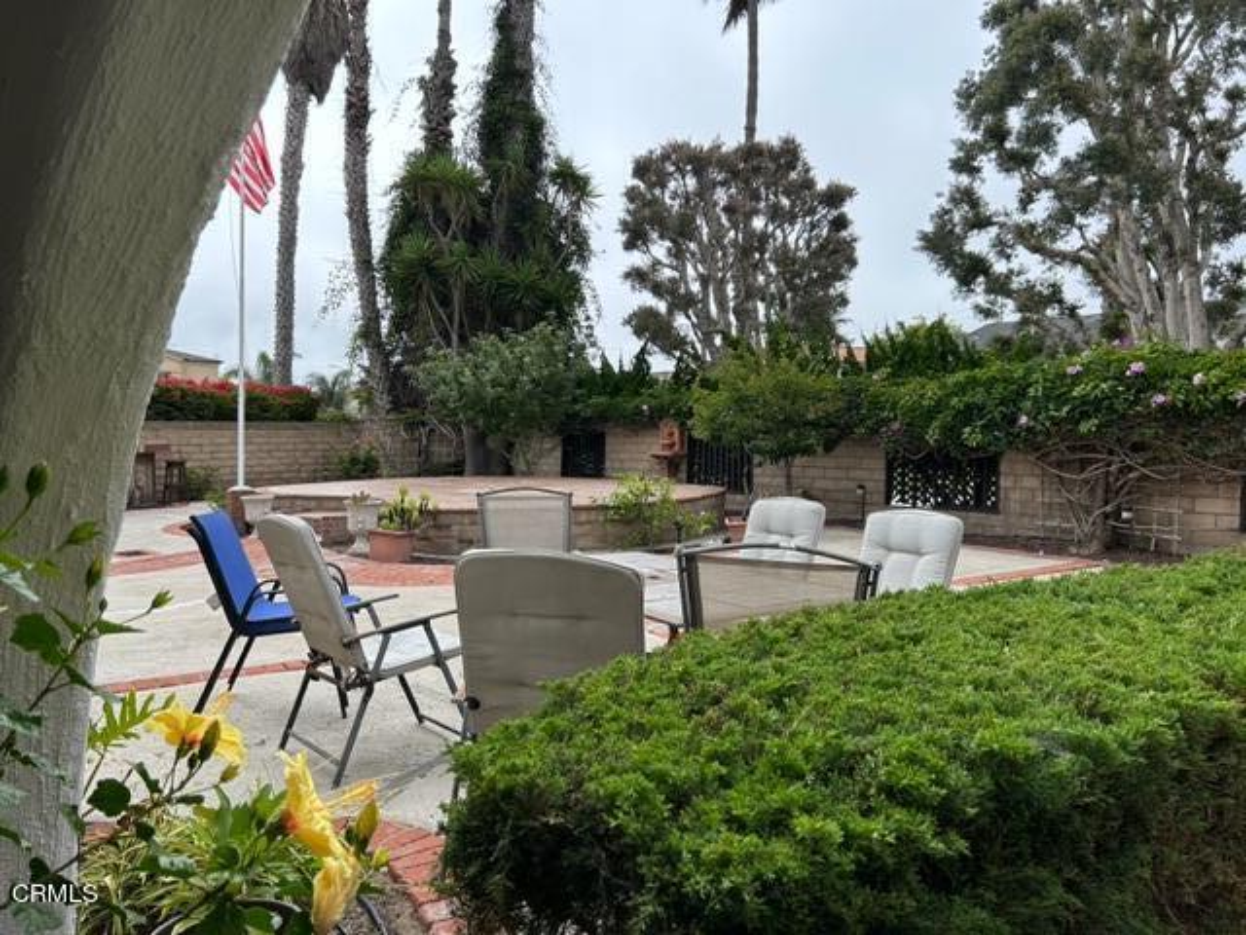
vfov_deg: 53.1
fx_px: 936
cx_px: 623
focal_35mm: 26
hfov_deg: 67.3
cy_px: 468
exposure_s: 1/3356
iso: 50
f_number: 1.5
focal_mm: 5.7
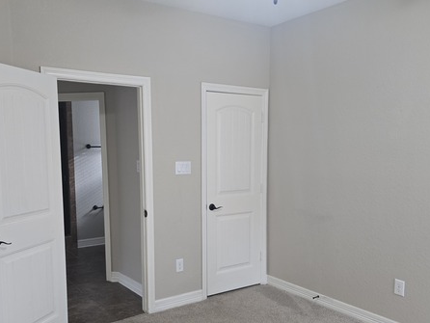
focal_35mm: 33
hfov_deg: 55.2
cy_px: 201
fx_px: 410
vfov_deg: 42.7
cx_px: 195
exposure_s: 1/120
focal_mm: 6.3
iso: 400
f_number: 1.7
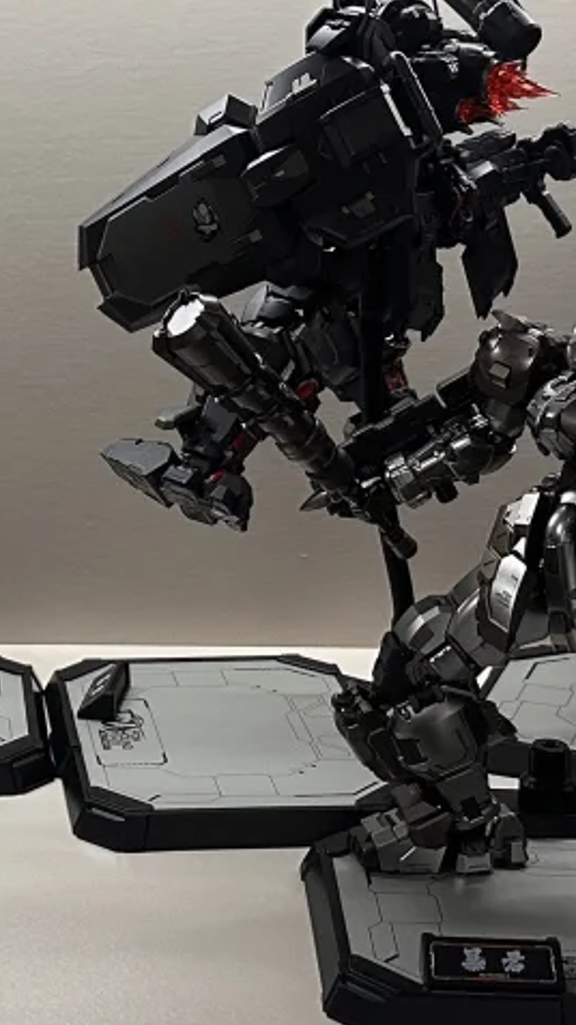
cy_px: 391
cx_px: 4
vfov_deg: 26.8
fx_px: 2147
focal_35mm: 79
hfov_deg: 15.0
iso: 250
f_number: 1.78
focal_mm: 6.86
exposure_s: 1/82
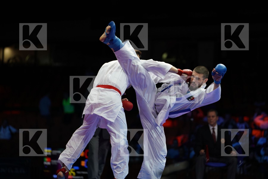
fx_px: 1176
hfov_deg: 13.0
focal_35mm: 158
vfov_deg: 8.7
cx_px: 134
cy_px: 90
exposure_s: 1/1000
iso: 1600
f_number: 2.8
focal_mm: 158
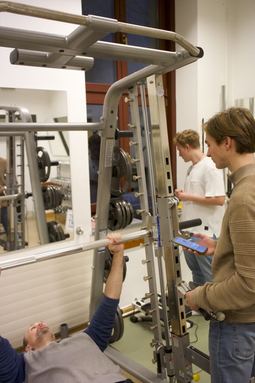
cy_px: 192
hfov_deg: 38.9
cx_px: 128
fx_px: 361
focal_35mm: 34
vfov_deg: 55.8
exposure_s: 1/160
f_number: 4
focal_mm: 34
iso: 3200
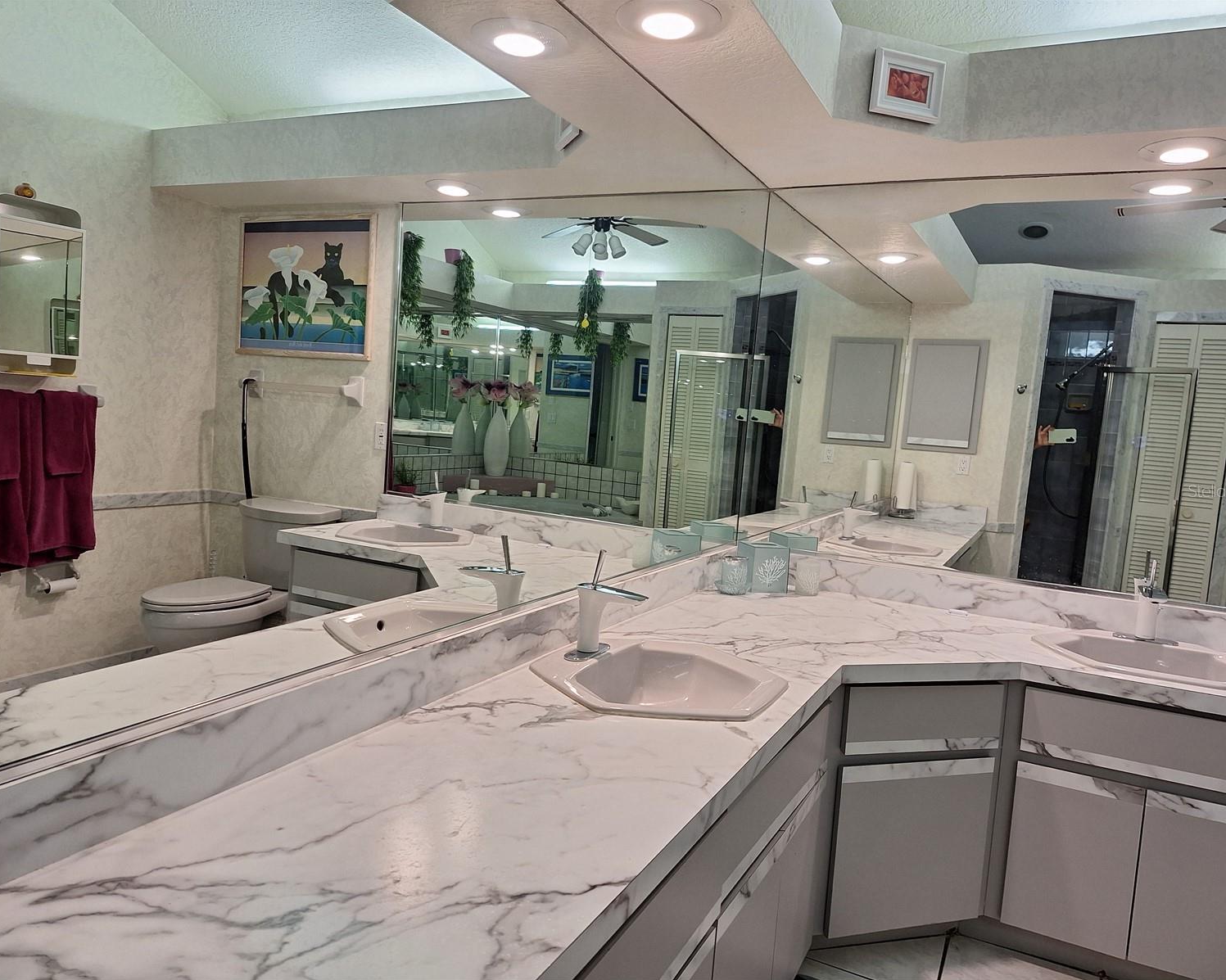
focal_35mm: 24
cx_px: 610
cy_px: 490
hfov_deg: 70.3
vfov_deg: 58.8
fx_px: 871
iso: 64
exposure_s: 1/40
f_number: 1.8
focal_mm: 5.54
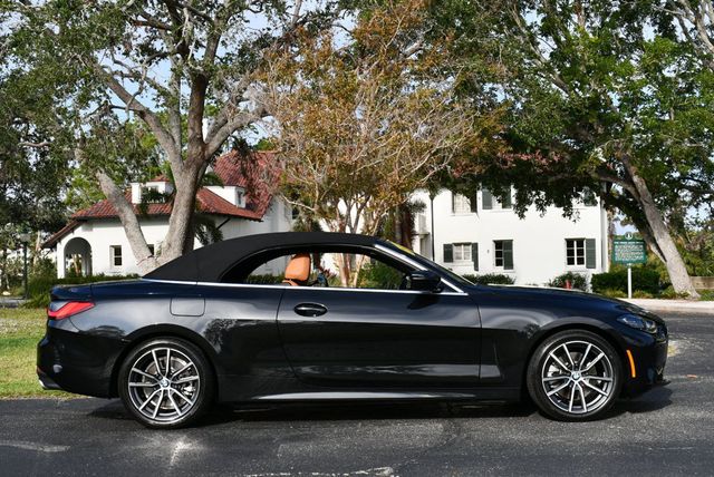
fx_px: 993
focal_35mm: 50
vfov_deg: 27.0
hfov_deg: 39.6
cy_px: 238
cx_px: 357
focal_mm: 25
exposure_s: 1/250
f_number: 8
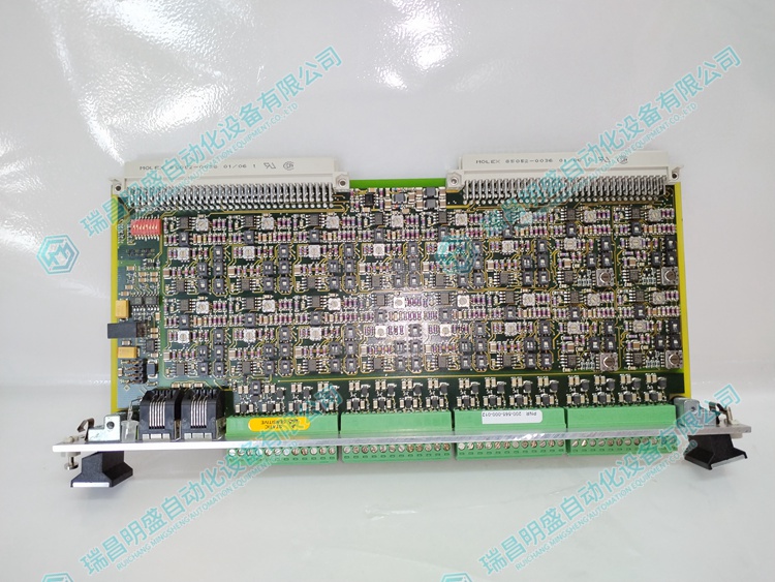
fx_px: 582
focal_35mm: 26
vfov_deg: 53.1
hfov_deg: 67.3
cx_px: 388
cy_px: 291
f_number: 1.8
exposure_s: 1/50
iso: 202
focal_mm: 4.75
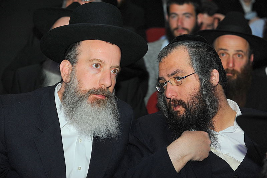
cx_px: 134
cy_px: 89
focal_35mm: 105
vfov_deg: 13.0
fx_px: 779
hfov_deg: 19.5
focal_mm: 105
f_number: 5.6
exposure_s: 1/250
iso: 1600
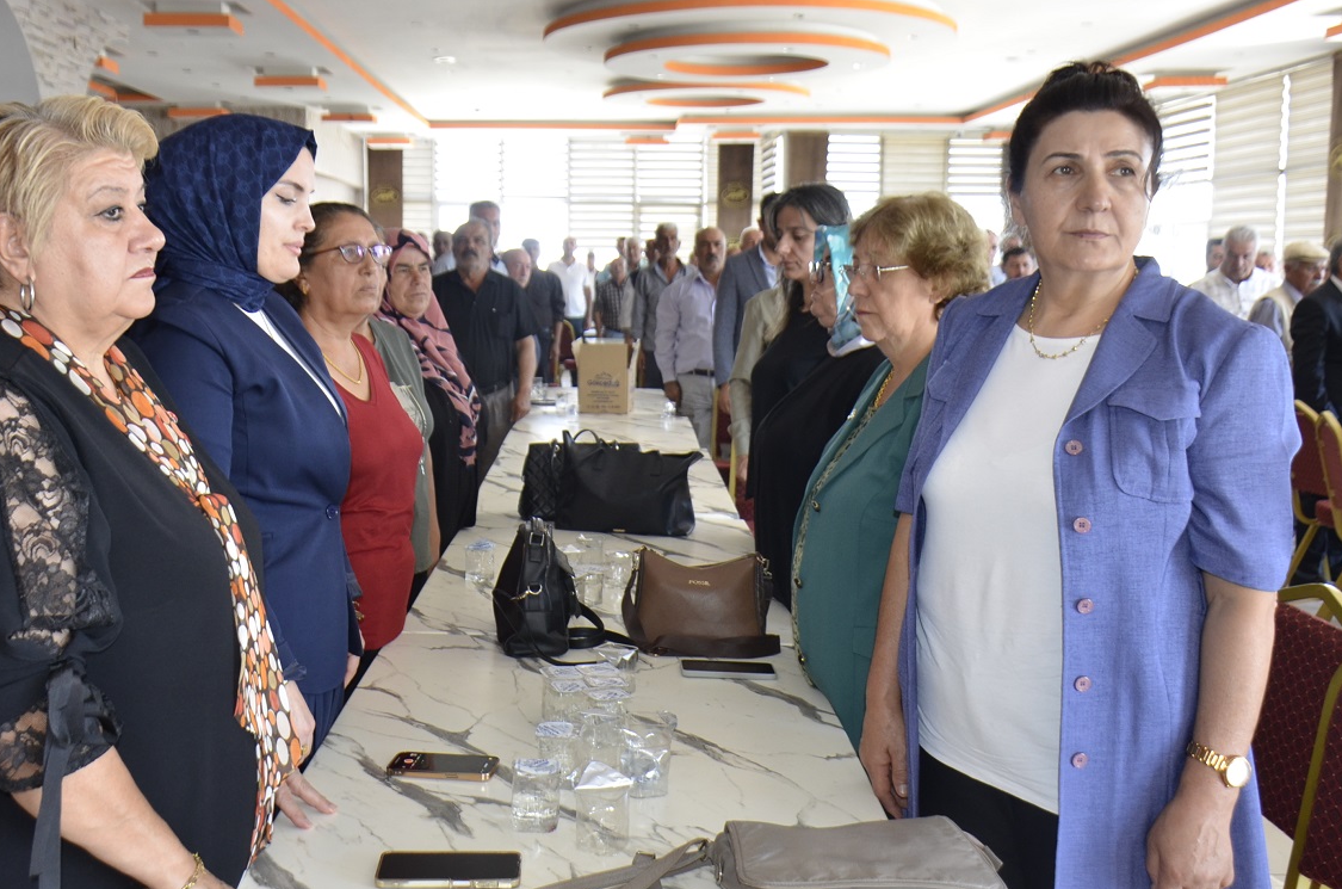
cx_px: 543
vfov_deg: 36.5
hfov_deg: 52.9
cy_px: 323
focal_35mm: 36
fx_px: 1339
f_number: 3.5
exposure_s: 1/60
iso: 560
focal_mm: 18
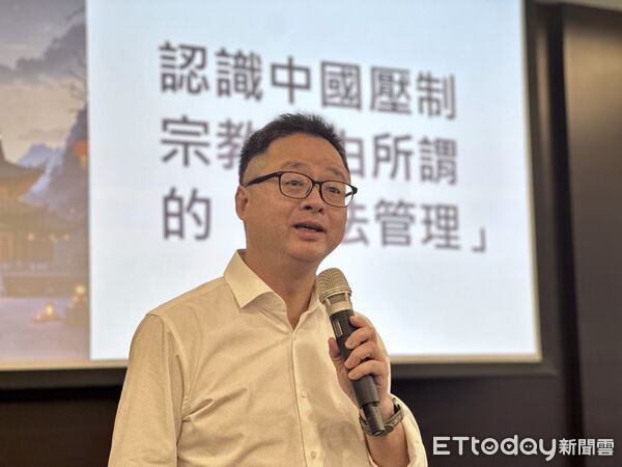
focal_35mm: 77
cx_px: 311
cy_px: 234
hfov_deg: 25.3
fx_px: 1384
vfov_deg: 19.1
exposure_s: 1/40
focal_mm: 9
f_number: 2.8
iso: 125
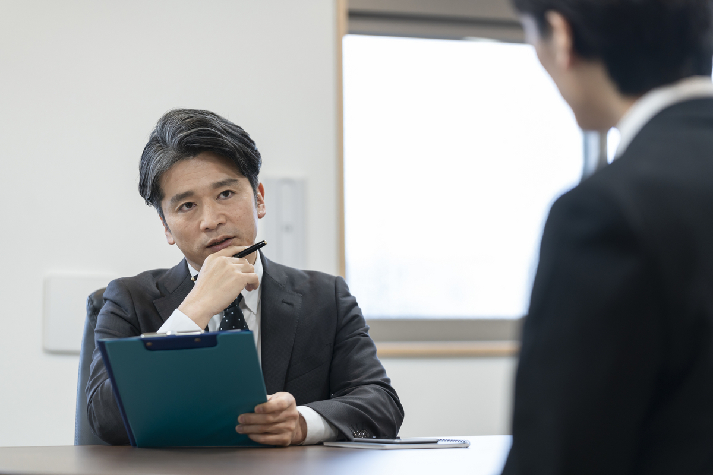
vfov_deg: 11.9
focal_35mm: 115
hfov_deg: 17.8
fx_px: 2277
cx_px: 356
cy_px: 238
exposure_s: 1/125
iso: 640
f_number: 2.8
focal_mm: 115
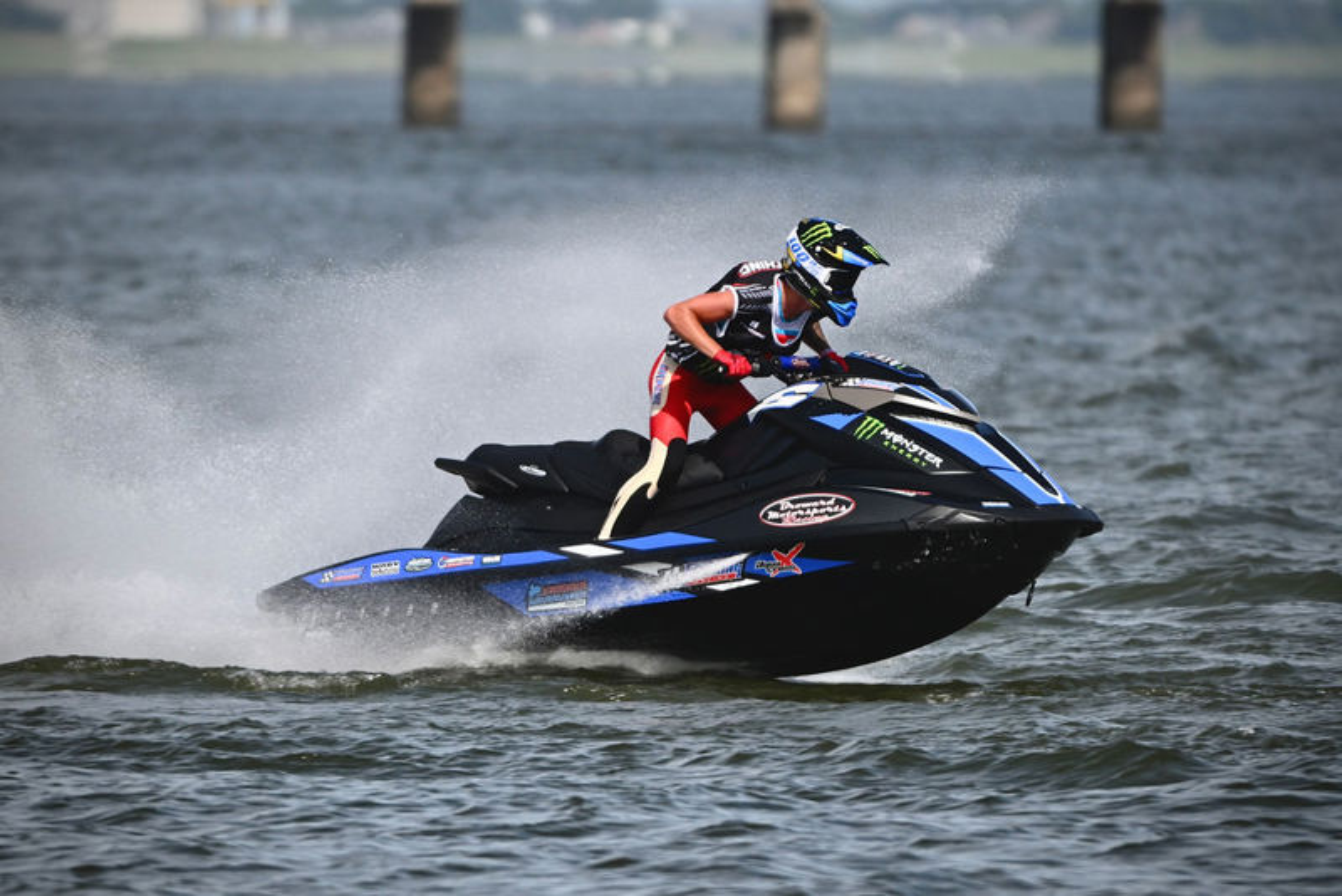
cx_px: 671
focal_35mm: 600
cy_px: 448
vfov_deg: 2.3
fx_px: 22374
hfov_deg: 3.4
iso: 320
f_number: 6.3
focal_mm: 600
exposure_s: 1/2000
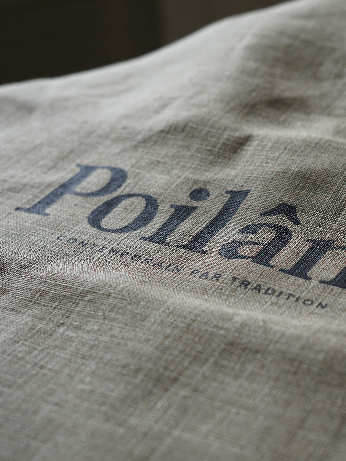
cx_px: 286
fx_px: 973
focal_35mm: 73
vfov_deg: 26.7
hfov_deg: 19.9
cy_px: 232
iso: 250
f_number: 4
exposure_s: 1/160
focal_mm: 50
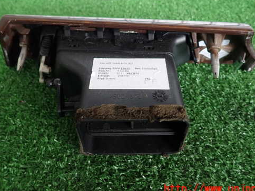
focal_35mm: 31
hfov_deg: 58.3
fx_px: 228
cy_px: 77
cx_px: 125
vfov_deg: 45.2
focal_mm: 4.5
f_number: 2
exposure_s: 1/30
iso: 200
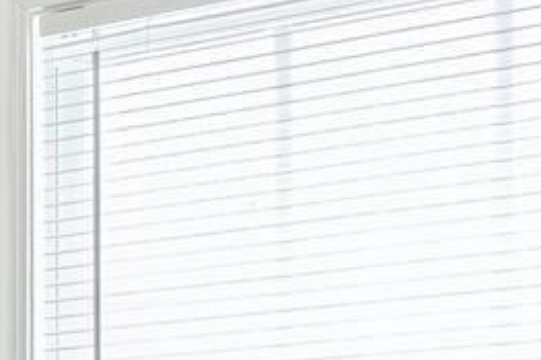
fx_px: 1804
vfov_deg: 10.7
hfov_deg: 11.6
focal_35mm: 120
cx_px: -991
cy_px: 651
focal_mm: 15.4
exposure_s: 1/8
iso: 200
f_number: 9
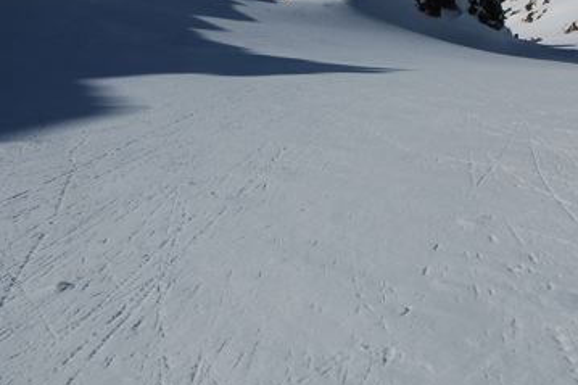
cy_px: 91
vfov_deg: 27.6
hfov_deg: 40.5
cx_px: 398
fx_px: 770
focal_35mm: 48
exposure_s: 1/500
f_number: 18
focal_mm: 18
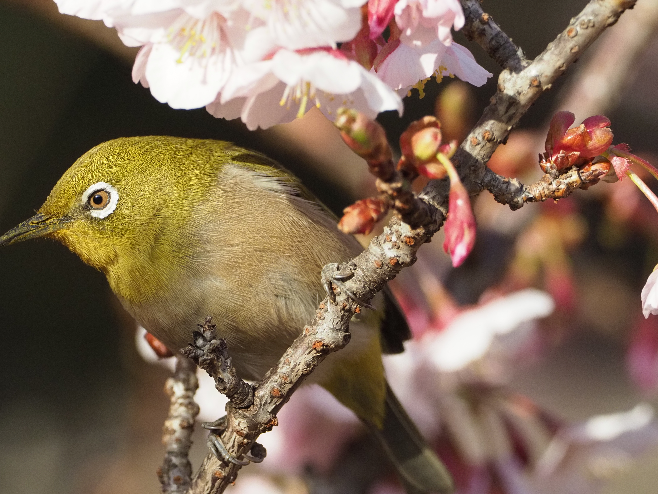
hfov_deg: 2.0
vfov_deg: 1.5
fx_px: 18533
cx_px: 312
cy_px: 215
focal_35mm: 975
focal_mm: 420
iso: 2000
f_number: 6.3
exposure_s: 1/1250
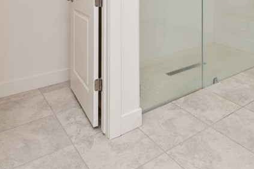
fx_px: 240
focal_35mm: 34
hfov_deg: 55.3
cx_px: 154
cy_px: -23
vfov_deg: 33.3
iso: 200
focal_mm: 14
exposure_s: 1/100
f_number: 5
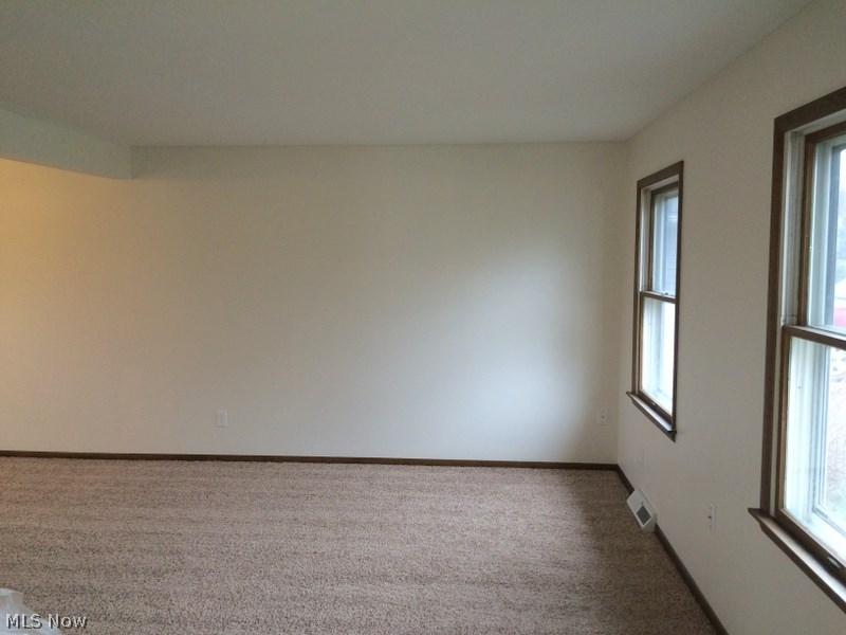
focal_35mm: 29
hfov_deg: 61.7
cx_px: 423
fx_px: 709
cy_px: 318
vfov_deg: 48.2
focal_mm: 4.15
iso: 100
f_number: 2.2
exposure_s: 1/30
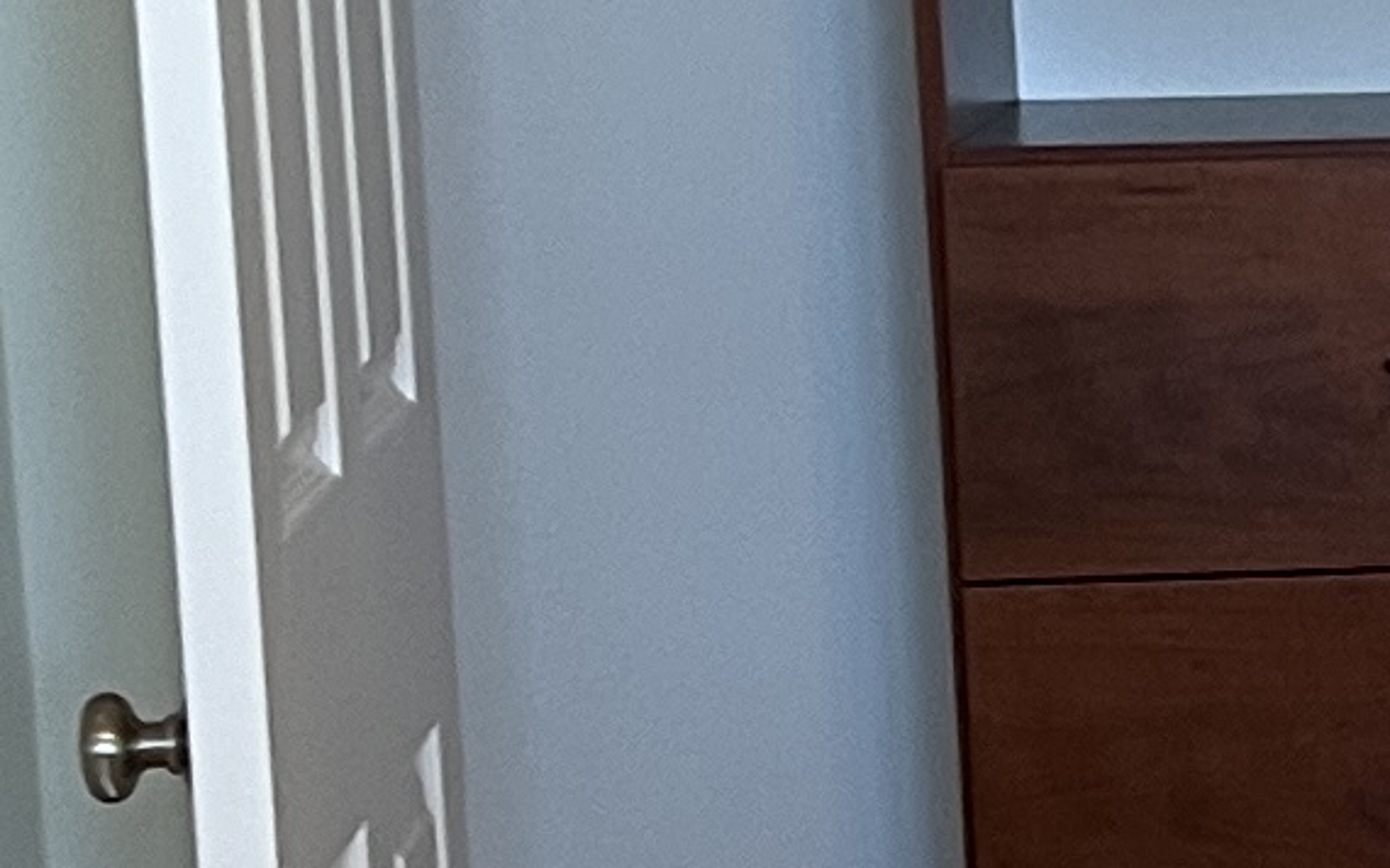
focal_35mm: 195
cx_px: 2417
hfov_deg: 10.2
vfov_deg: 6.7
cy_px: 463
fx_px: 7386
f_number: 1.5
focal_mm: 5.7
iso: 80
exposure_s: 1/60
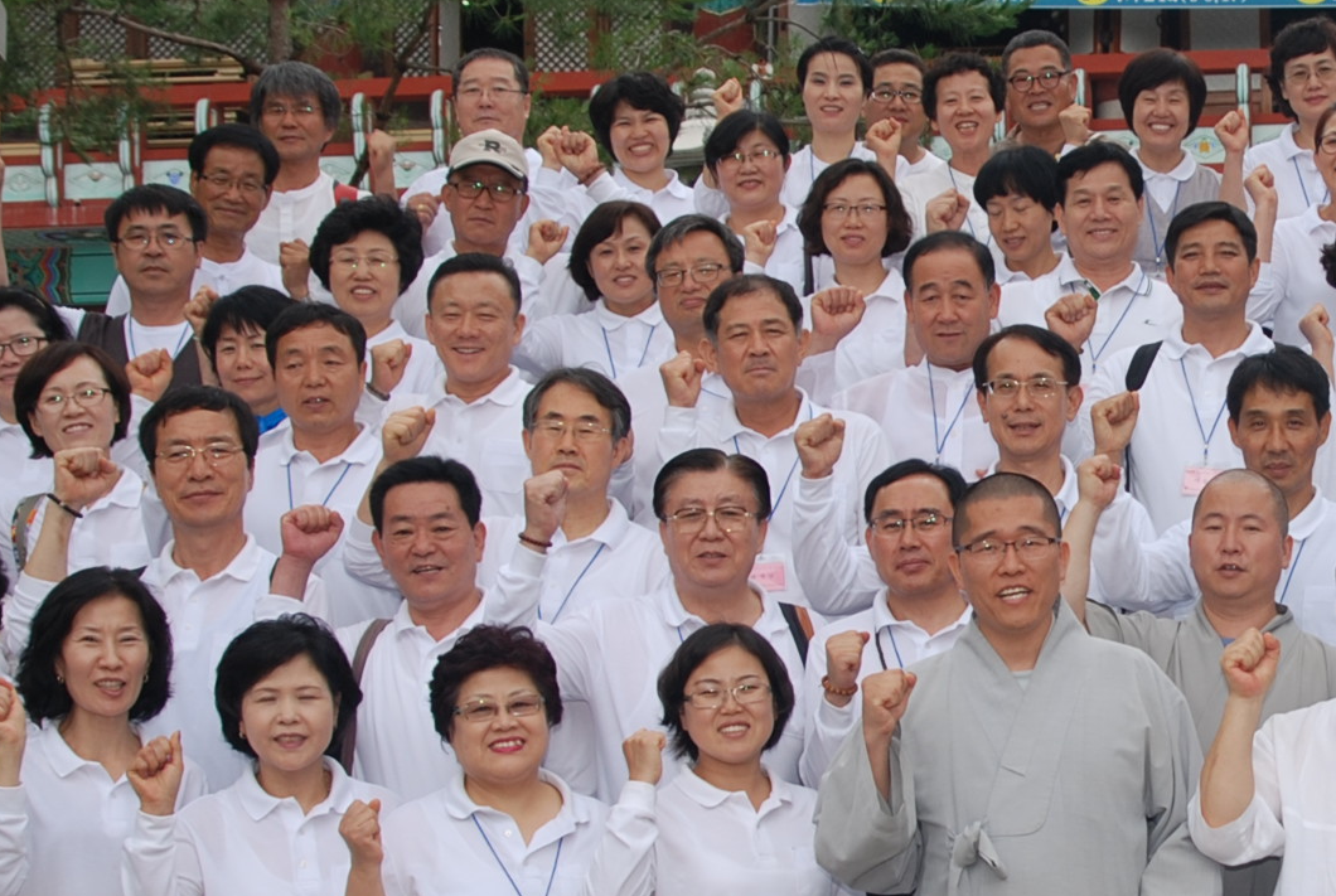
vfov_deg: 16.7
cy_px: 565
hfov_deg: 23.8
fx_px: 3049
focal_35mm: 82
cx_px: 1306
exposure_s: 1/160
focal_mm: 20
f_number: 6.3
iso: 100
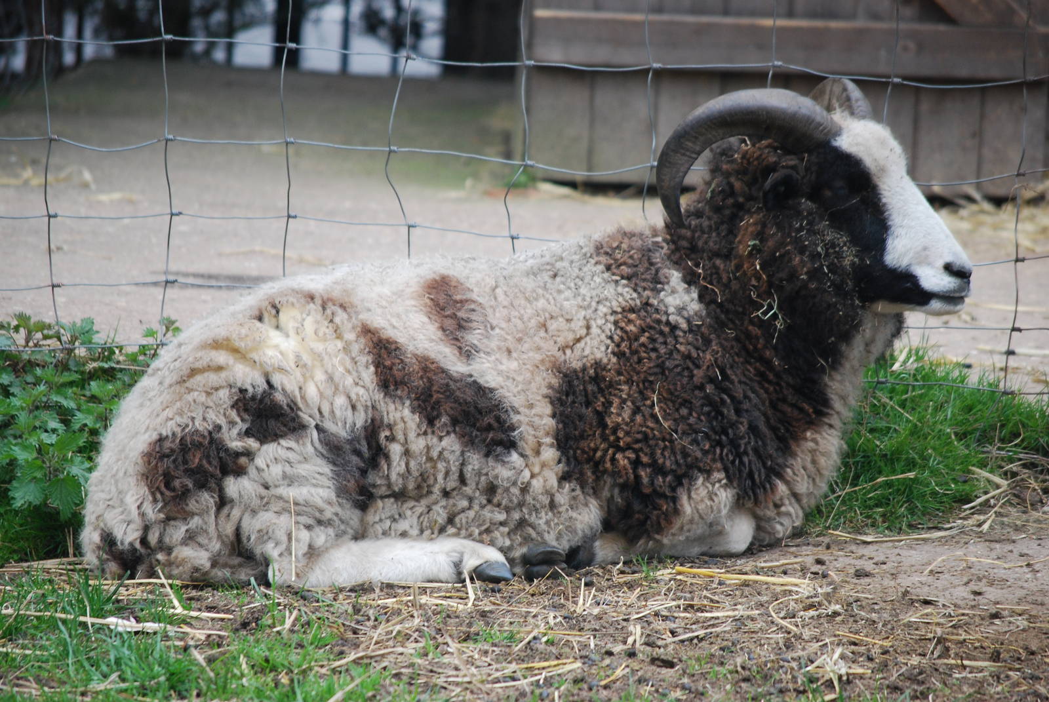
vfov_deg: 5.6
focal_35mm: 248
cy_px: 351
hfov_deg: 8.3
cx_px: 524
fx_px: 7220
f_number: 5.3
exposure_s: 1/80
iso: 400
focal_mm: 165
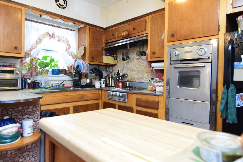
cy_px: 81
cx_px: 117
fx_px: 152
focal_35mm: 23
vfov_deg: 56.0
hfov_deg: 77.1
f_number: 3.5
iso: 1600
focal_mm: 13
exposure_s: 1/60
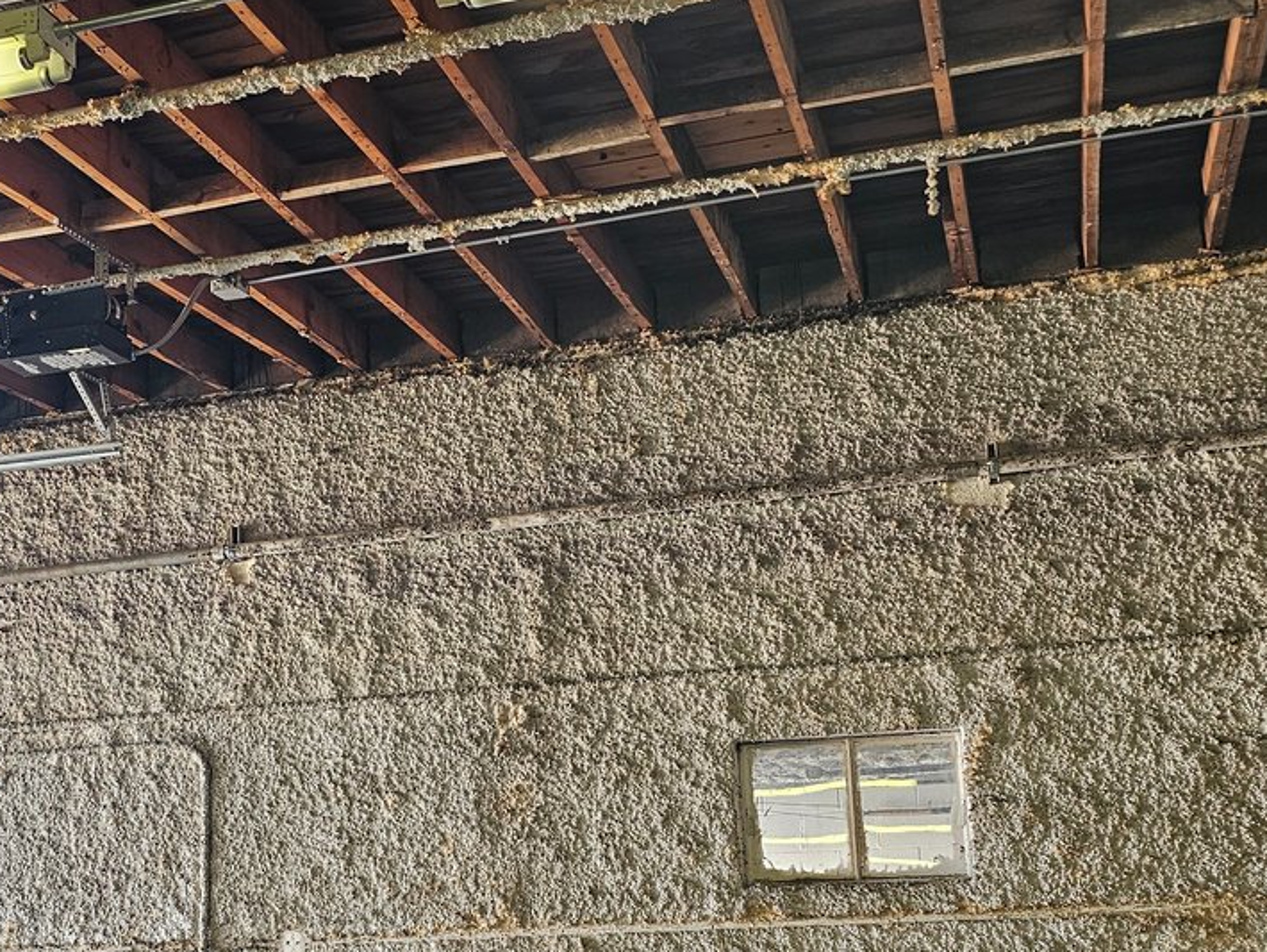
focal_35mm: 49
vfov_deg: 29.5
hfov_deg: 38.8
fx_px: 1794
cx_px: 527
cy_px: 610
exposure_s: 1/60
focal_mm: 6.3
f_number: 1.7
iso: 125
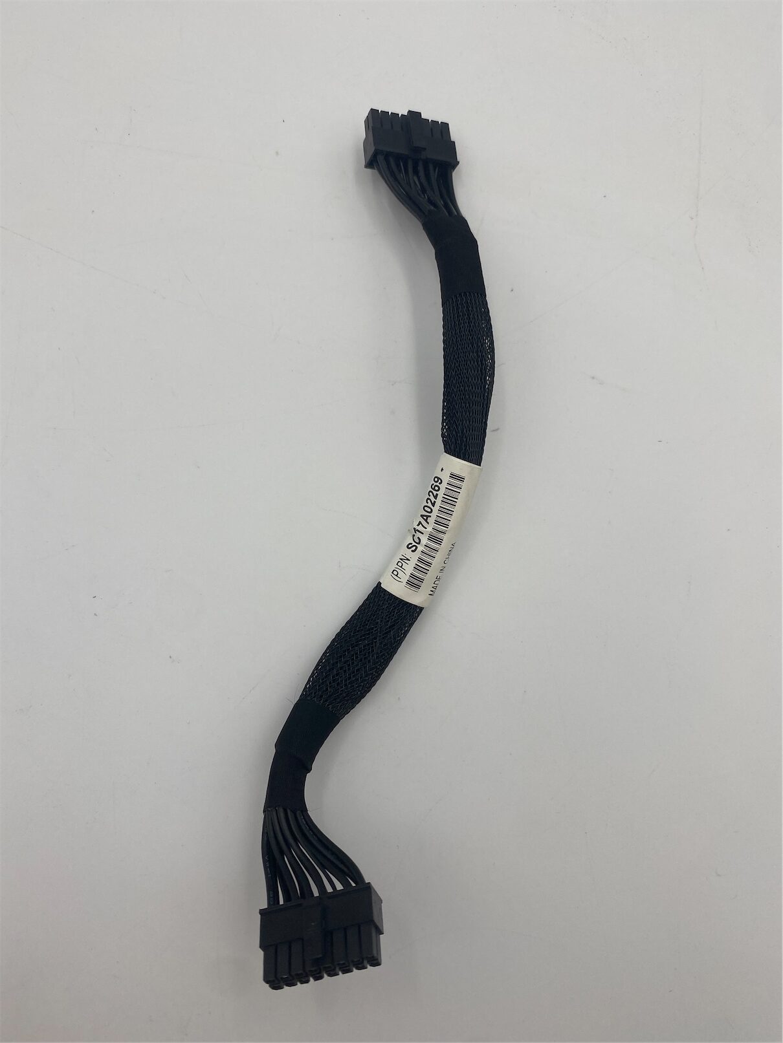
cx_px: 392
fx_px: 784
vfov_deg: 67.3
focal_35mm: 26
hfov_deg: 53.1
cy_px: 522
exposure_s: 1/352
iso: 32
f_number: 1.8
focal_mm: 4.25
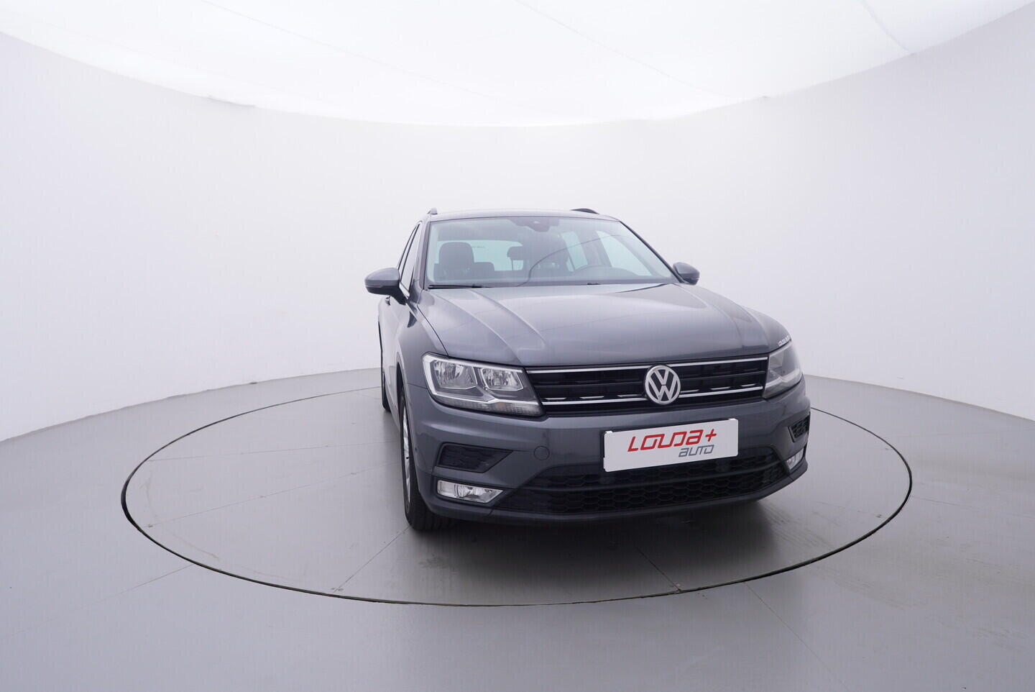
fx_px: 647
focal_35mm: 22
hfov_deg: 77.3
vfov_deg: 56.2
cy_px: 346
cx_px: 518
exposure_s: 1/80
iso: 200
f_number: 5
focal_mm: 15
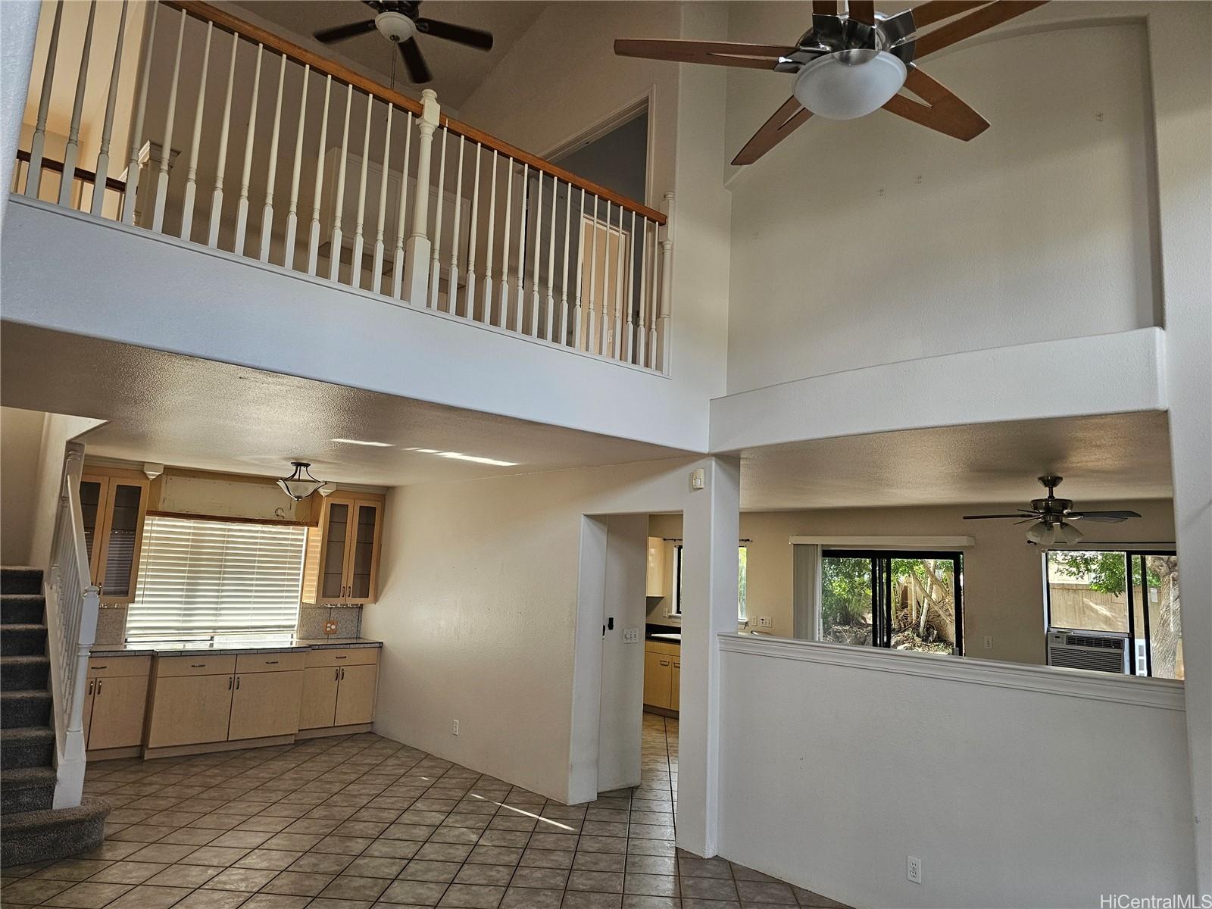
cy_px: 454
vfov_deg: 58.9
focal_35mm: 23
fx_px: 805
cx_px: 606
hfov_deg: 73.9
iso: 250
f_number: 1.7
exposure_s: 1/170
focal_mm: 6.3
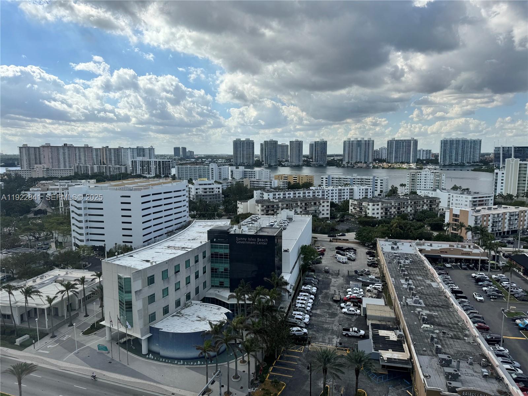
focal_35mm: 24
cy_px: 198
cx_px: 264
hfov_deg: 71.6
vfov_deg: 56.8
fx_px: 366
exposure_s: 1/6410
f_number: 1.78
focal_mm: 6.86
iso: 80
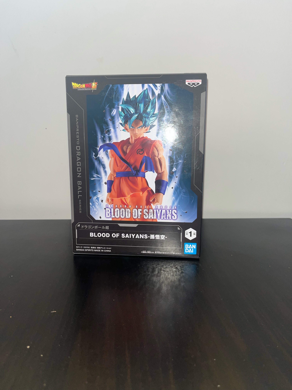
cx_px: 146
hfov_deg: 53.1
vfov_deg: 67.3
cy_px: 195
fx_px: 292
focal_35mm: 26
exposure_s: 1/4
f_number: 1.6
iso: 40
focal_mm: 5.1
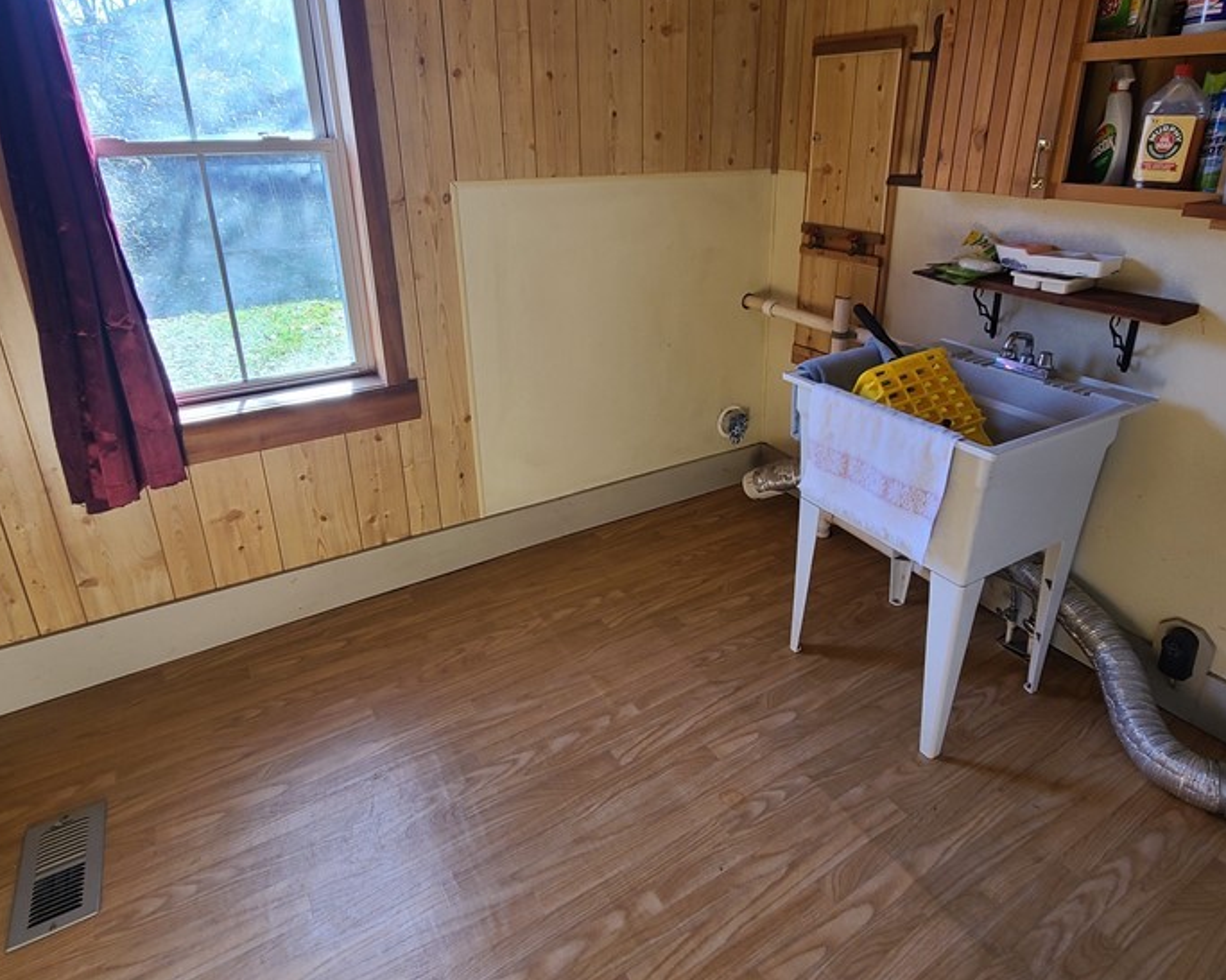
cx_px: 631
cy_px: 392
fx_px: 689
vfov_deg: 70.1
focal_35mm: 19
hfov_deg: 83.3
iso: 125
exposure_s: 1/59
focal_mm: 2.2
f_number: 2.2
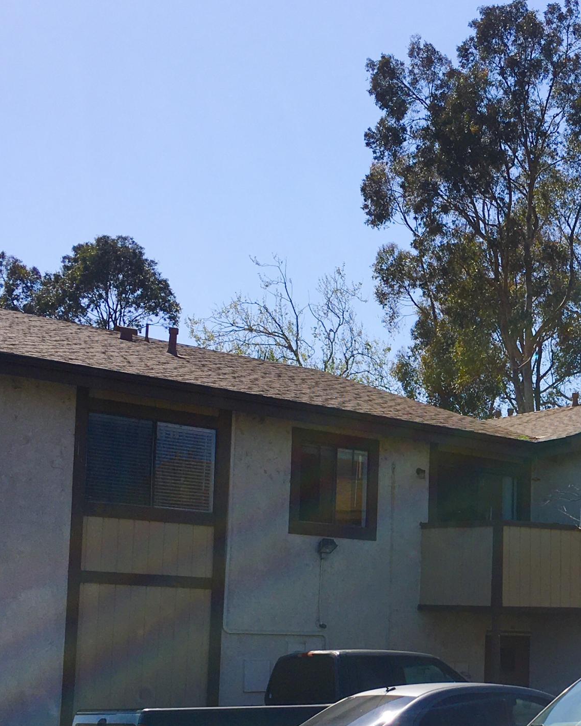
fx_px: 1290
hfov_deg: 24.3
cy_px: 536
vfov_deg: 31.0
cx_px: 579
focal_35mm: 60
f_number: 2.2
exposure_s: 1/2262
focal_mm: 4.15
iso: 25
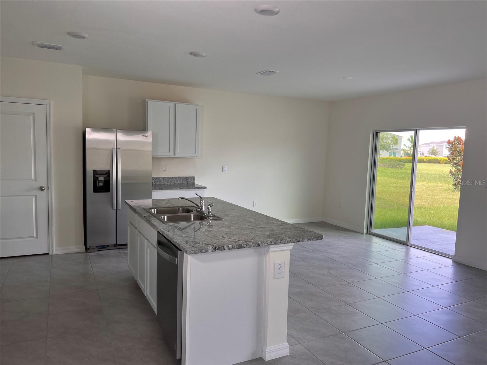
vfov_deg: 53.1
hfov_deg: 67.3
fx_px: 366
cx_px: 244
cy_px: 182
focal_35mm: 26
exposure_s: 1/122
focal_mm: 5.7
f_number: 1.5
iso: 64
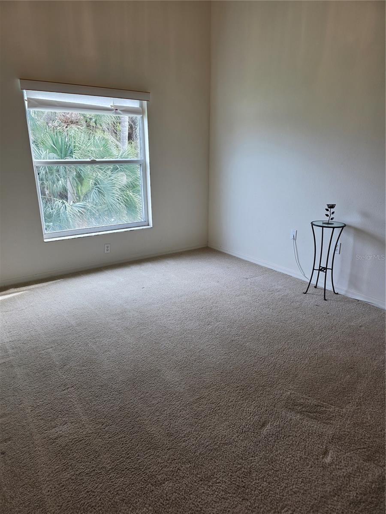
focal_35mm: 23
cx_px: 193
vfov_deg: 73.9
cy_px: 257
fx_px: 342
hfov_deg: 58.9
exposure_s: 1/120
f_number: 1.7
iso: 64
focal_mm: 6.3
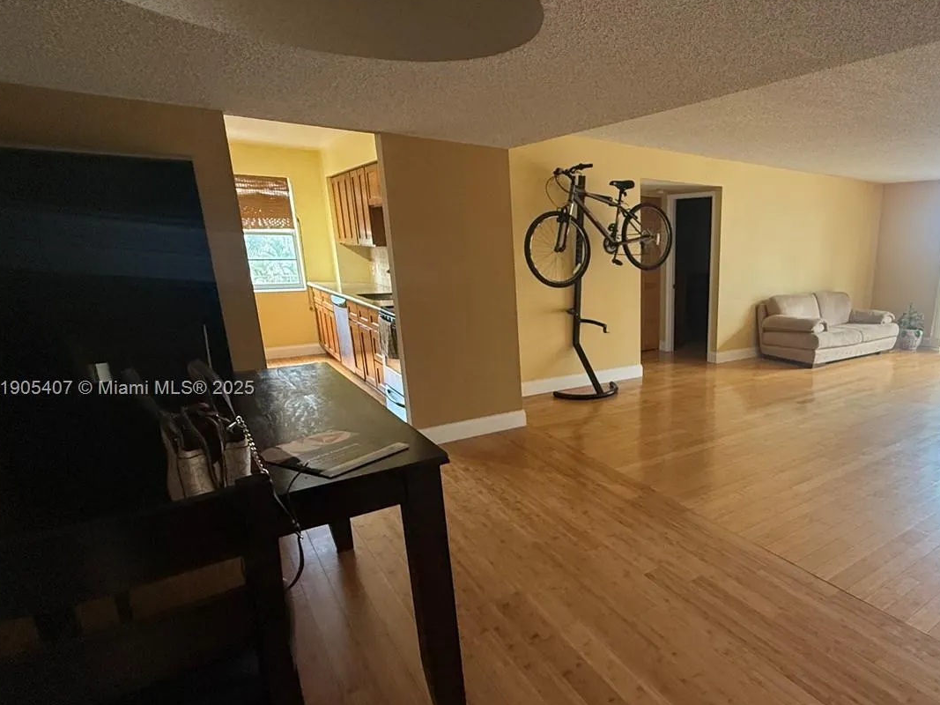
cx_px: 677
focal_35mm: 21
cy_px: 390
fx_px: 570
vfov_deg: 63.3
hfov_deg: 74.6
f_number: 2.2
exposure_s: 1/120
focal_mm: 2.22
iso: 320
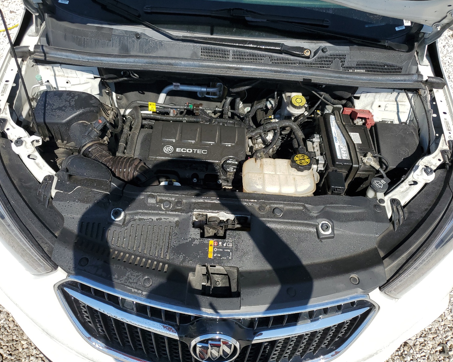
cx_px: 214
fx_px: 375
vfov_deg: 51.5
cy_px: 177
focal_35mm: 28
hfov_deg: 62.2
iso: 50
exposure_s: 1/3333
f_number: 1.5
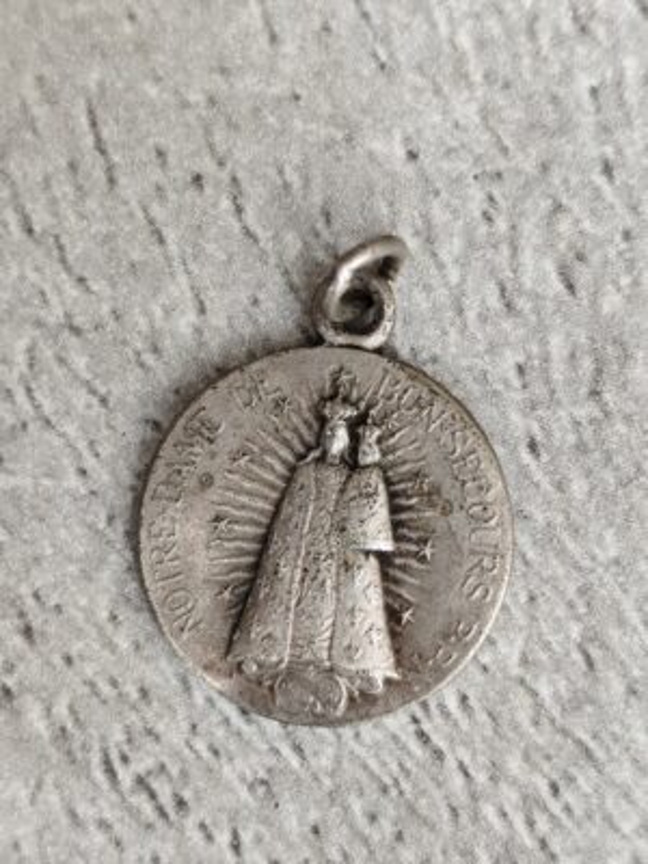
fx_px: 2321
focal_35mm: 93
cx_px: 324
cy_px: 432
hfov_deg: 15.9
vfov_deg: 21.1
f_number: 1.65
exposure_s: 1/100
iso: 160
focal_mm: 6.19
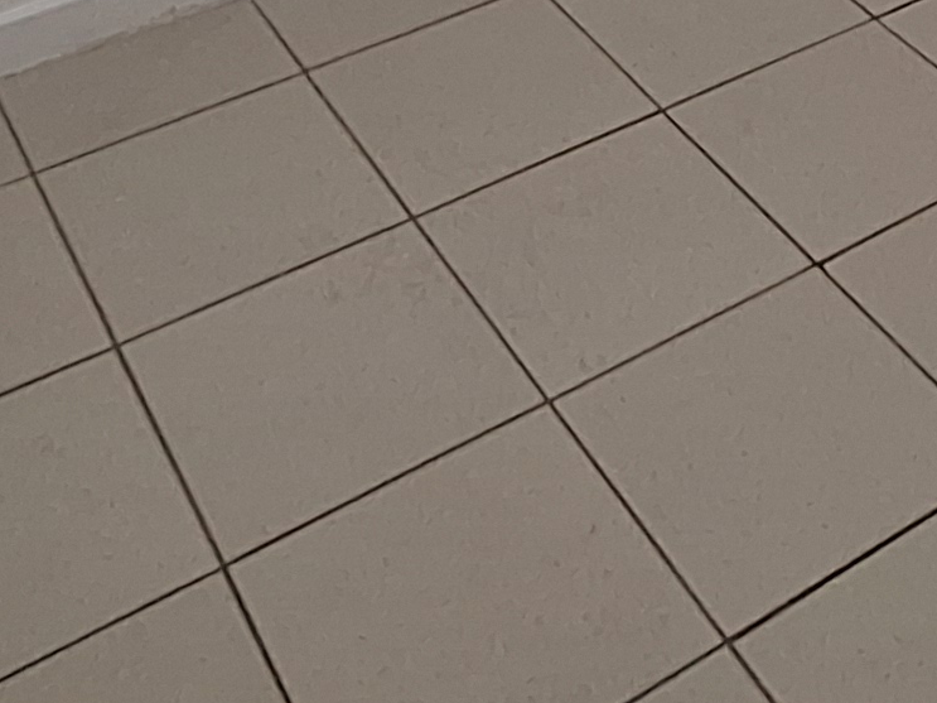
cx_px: 845
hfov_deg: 26.8
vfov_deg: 14.3
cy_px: -981
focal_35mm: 70
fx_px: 1894
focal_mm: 1.74
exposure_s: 1/40
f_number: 2.2
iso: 125
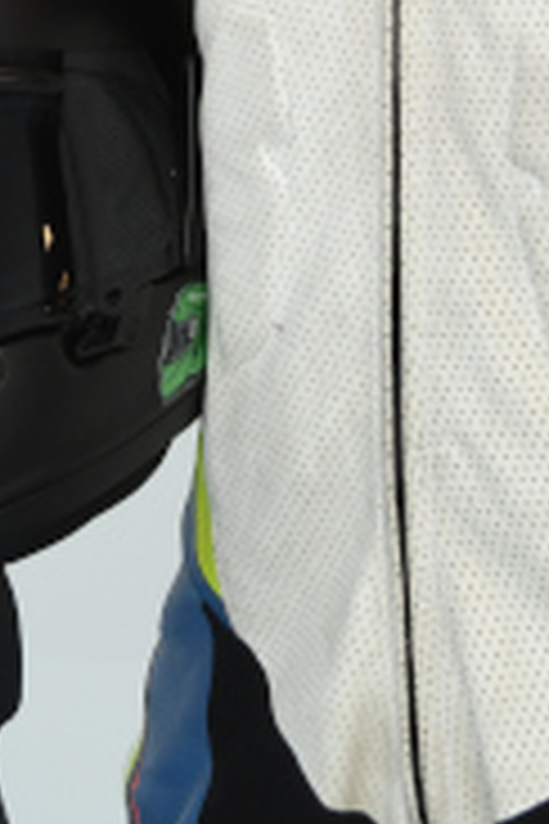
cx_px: 412
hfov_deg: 7.5
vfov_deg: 10.8
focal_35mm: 184
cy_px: -423
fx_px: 4203
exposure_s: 1/80
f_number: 6.3
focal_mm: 35
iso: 640
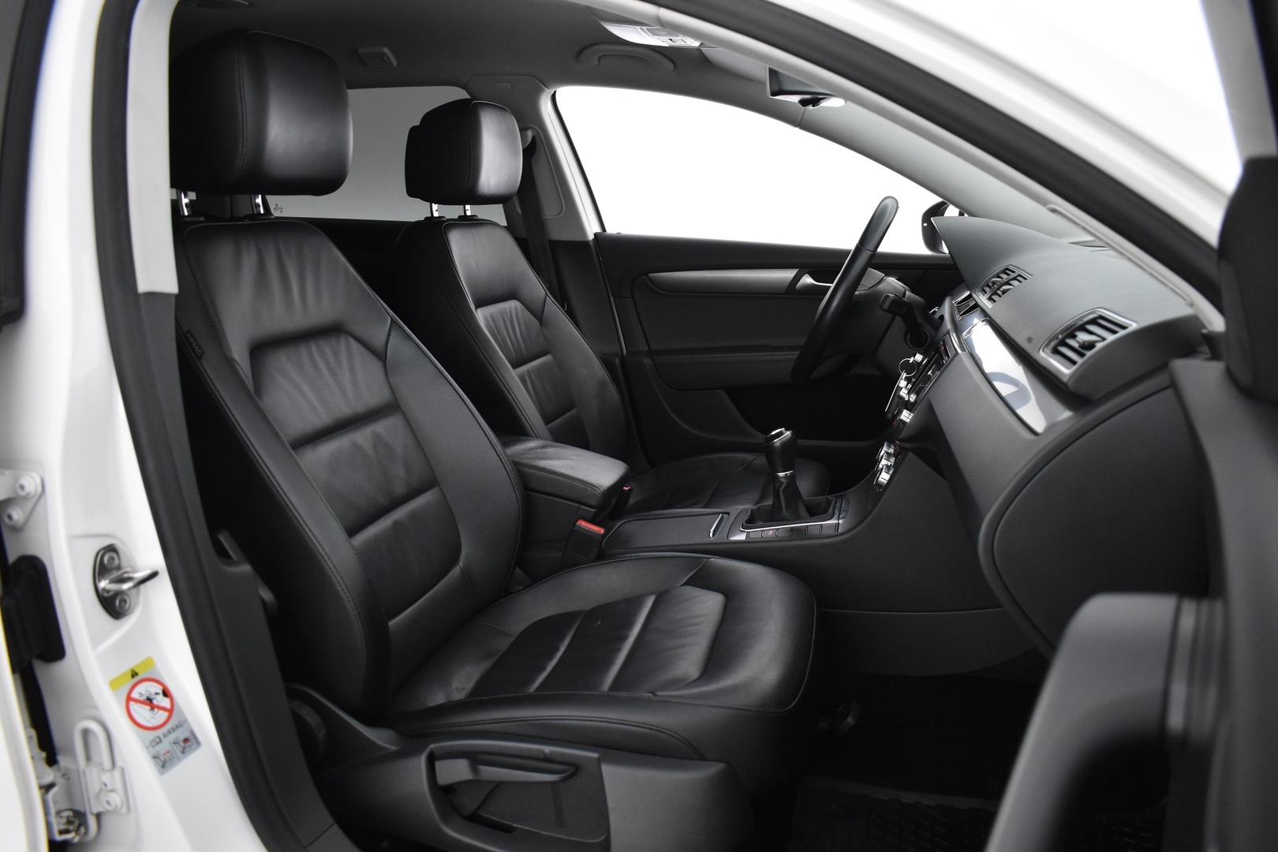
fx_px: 958
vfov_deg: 47.9
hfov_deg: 67.4
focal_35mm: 27
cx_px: 639
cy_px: 426
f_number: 3.5
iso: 1600
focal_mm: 18
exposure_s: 1/30
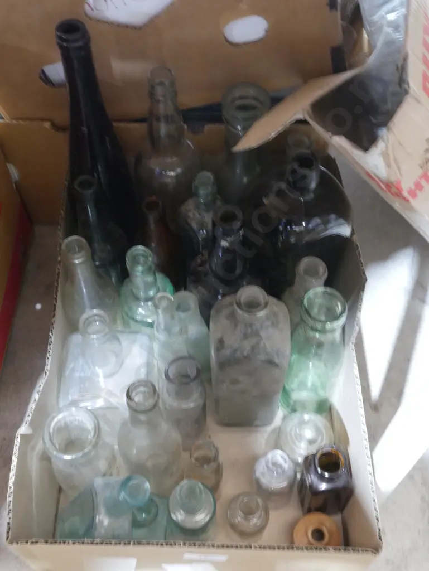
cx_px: 214
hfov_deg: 36.0
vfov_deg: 46.8
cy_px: 286
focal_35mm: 40
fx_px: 660
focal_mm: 20
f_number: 11
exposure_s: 1/4
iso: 3200
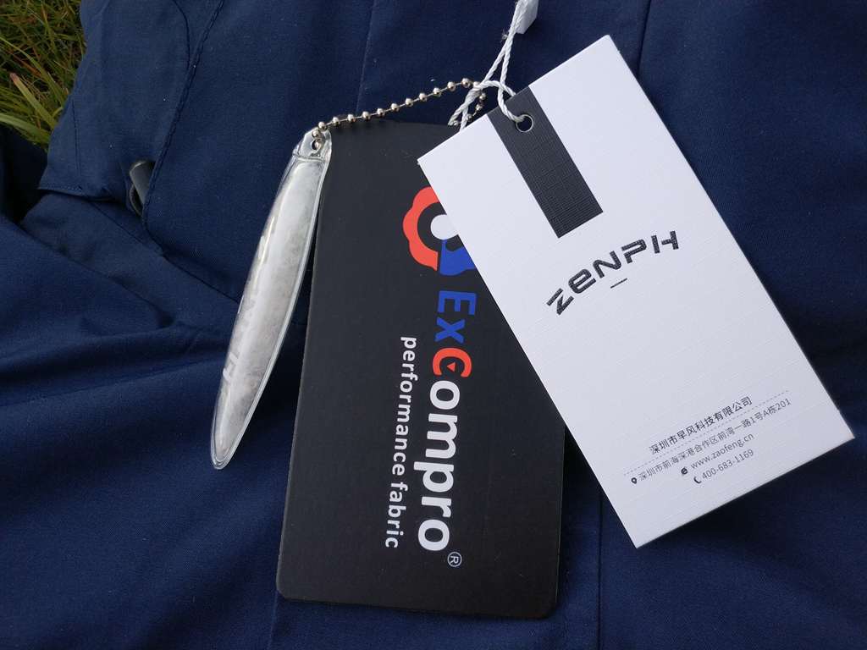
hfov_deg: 56.8
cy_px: 325
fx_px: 801
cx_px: 434
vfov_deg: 44.2
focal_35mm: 32
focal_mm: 4.5
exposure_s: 1/252
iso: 100
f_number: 2
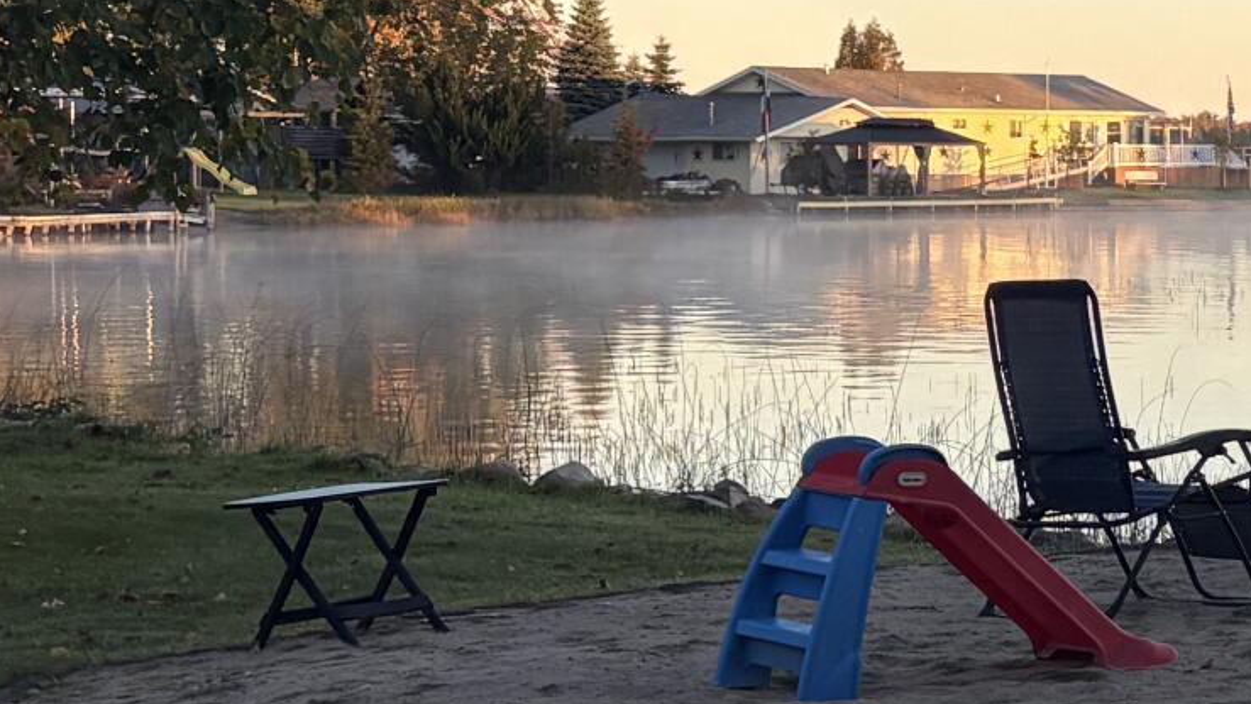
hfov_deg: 16.0
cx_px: 2201
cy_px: 300
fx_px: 3815
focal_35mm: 115
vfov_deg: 10.5
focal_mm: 5.96
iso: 50
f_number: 1.6
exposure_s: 1/724
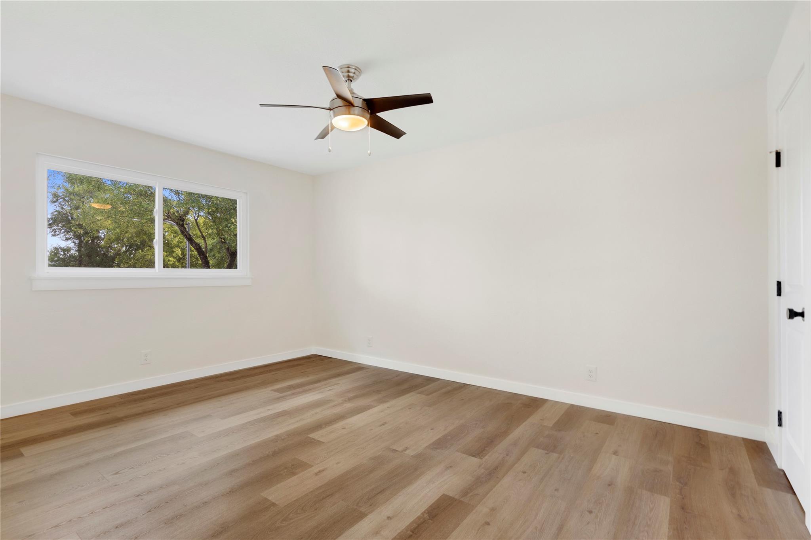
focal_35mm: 16
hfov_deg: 96.7
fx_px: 360
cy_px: 270
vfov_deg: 73.7
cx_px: 406
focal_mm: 16
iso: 320
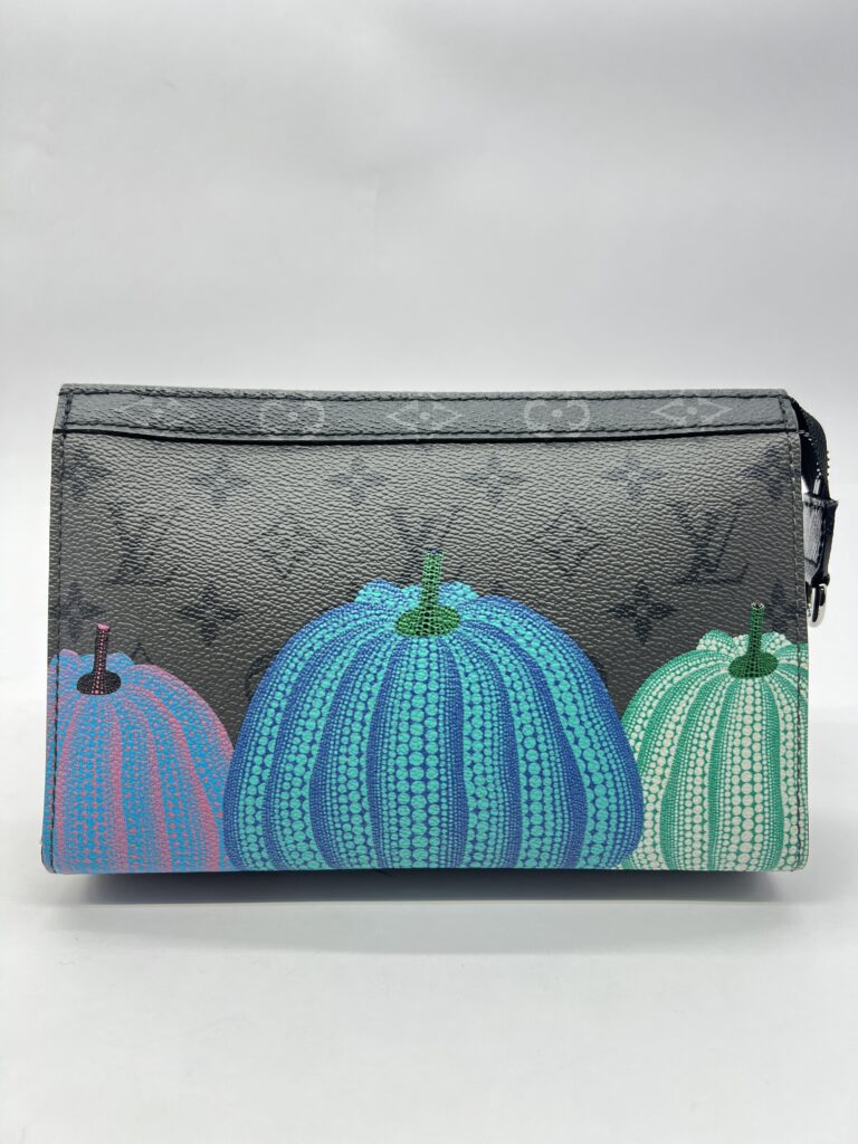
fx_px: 859
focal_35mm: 26
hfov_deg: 53.1
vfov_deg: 67.3
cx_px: 429
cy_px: 572
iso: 50
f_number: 1.5
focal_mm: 5.7
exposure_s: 1/100
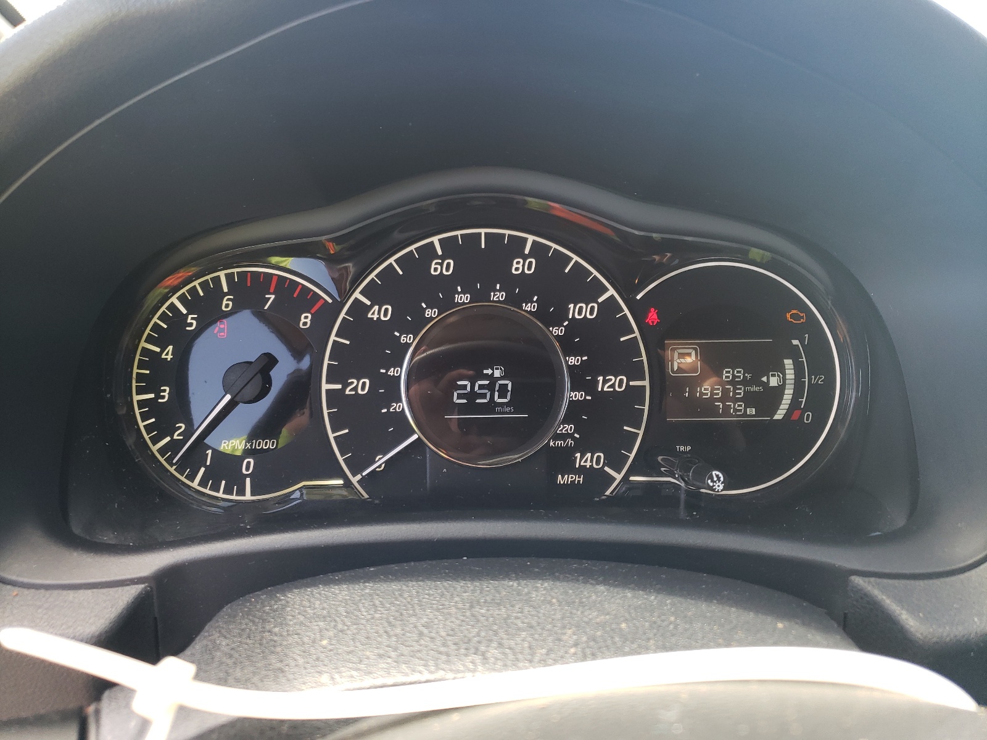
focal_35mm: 26
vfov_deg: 53.1
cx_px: 494
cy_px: 370
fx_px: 741
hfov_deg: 67.3
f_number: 1.5
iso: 69
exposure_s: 1/120
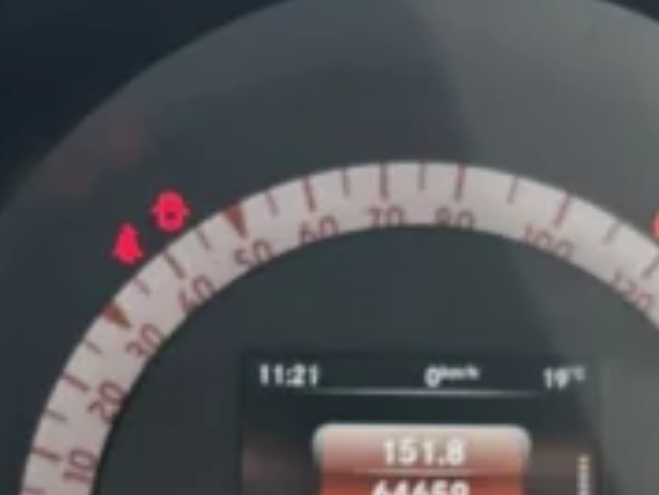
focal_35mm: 88
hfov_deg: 22.2
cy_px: 432
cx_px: 369
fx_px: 1676
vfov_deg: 16.6
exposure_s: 1/140
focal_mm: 5.7
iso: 32
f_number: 1.5
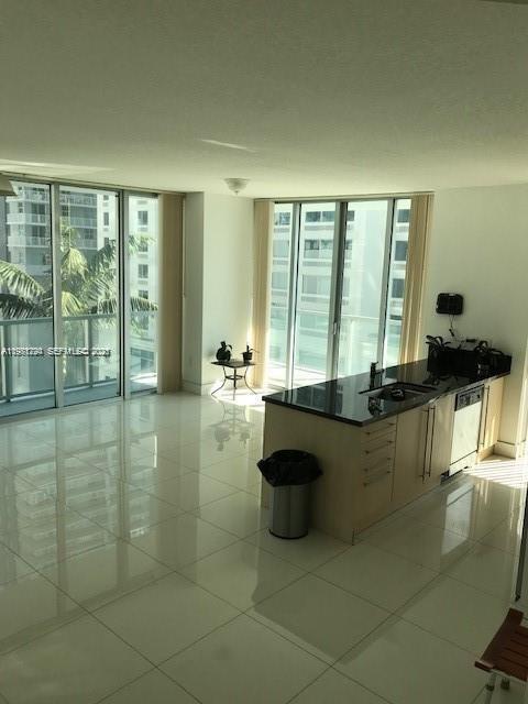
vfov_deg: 63.4
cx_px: 264
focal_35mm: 28
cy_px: 352
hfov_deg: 49.7
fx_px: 569
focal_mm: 3.99
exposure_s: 1/643
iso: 20
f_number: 1.8
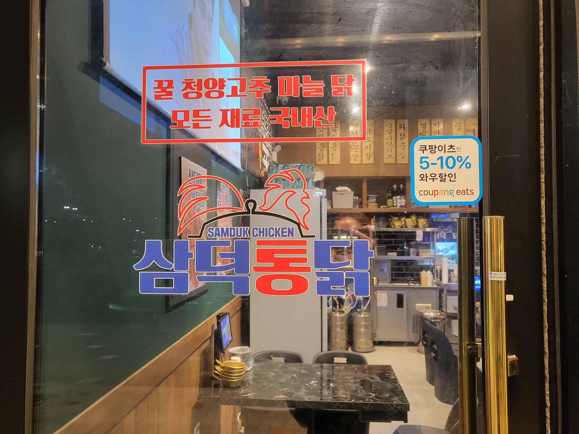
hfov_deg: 67.3
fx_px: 435
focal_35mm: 26
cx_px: 290
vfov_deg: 53.1
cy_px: 217
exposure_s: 1/40
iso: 320
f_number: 1.8
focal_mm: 4.25
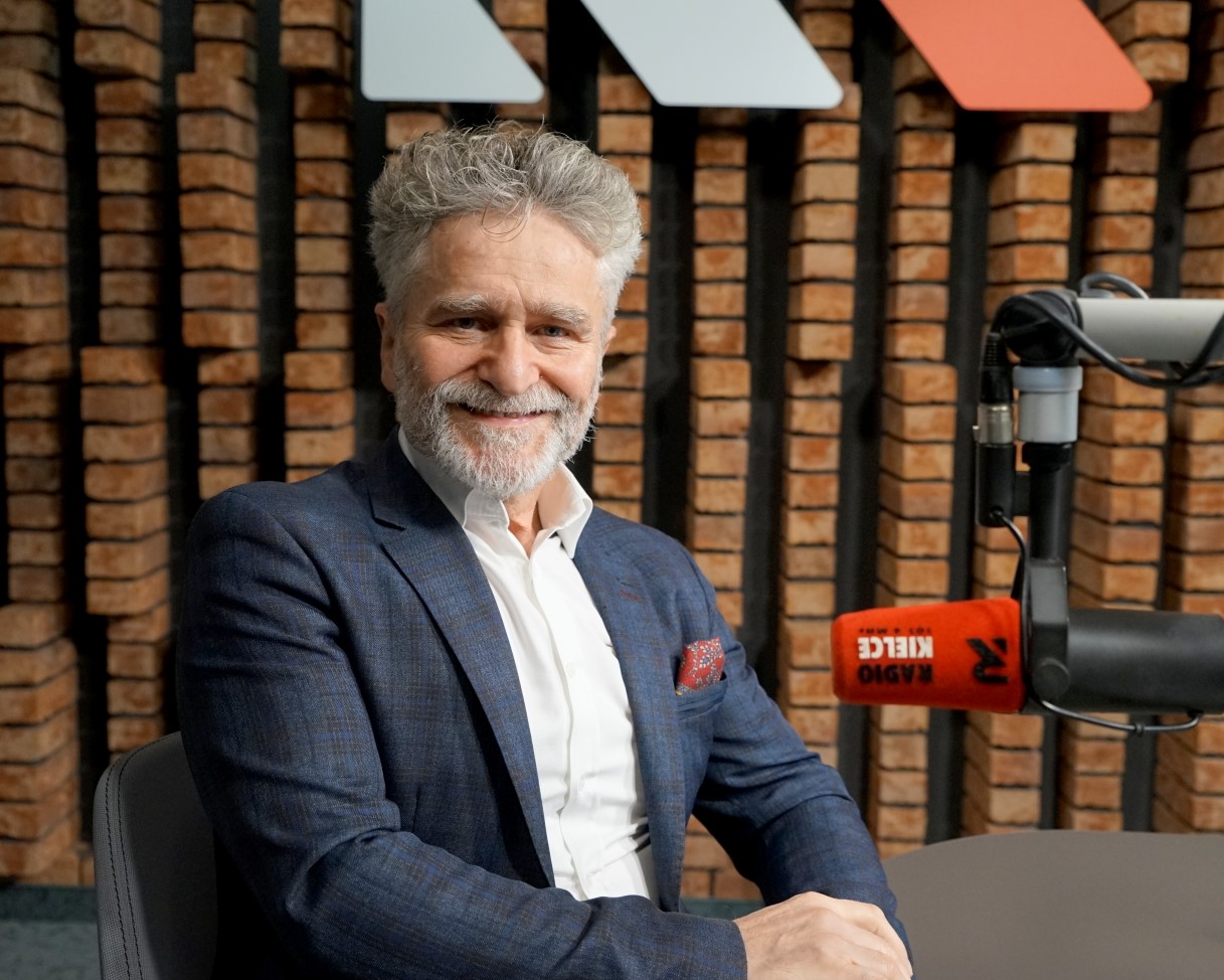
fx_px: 1341
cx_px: 585
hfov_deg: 49.1
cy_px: 488
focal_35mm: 37
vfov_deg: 40.1
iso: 2500
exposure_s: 1/160
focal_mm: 32
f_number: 4
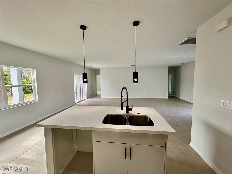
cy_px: 87
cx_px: 116
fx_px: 94
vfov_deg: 85.7
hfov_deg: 102.1
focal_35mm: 14
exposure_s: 1/120
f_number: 2.2
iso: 80
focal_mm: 2.22
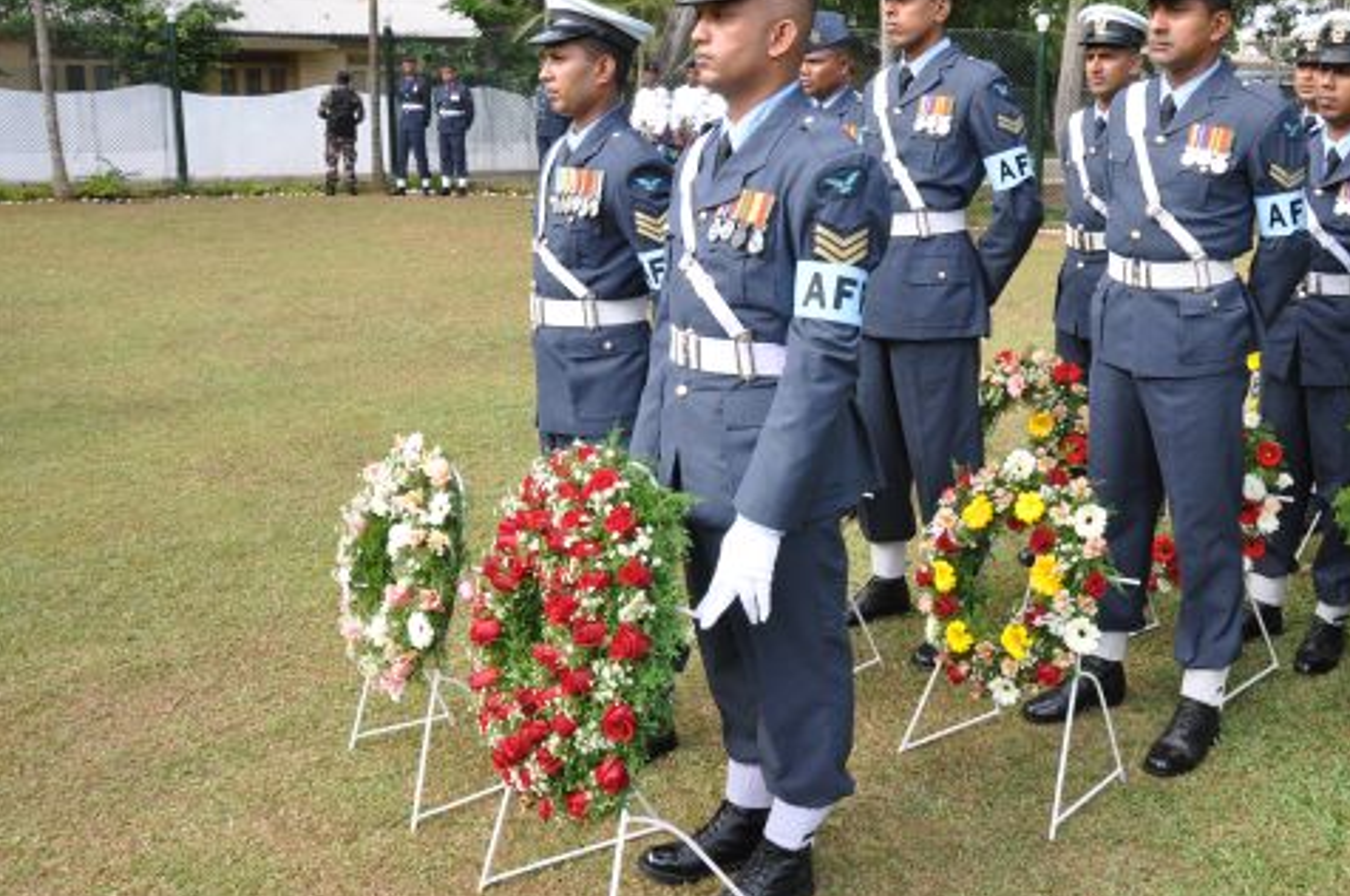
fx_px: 1273
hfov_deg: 55.2
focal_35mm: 34
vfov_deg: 38.7
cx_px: 845
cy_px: 405
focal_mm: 18
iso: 250
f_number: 9
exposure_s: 1/125
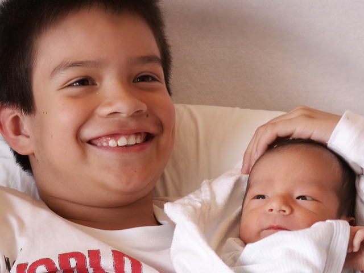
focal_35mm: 125
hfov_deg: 15.8
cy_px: 136
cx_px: 182
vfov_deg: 11.9
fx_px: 1314
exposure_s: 1/40
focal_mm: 20.39
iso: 80
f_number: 4
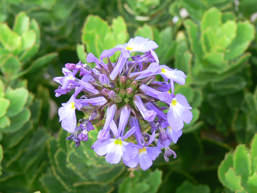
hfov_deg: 10.0
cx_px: 128
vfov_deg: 7.5
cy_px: 96
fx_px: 1463
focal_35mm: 197
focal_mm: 26.2
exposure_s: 1/100
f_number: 4.5
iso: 80
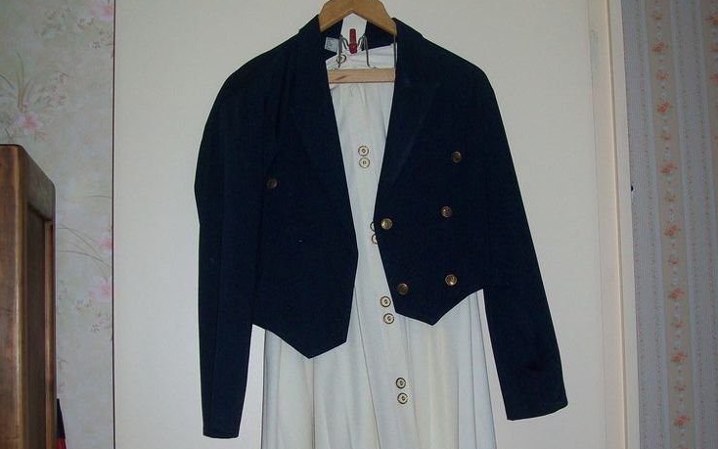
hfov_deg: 38.9
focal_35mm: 52
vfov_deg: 24.8
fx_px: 1018
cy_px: 264
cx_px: 365
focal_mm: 6
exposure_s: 1/60
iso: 64
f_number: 2.7
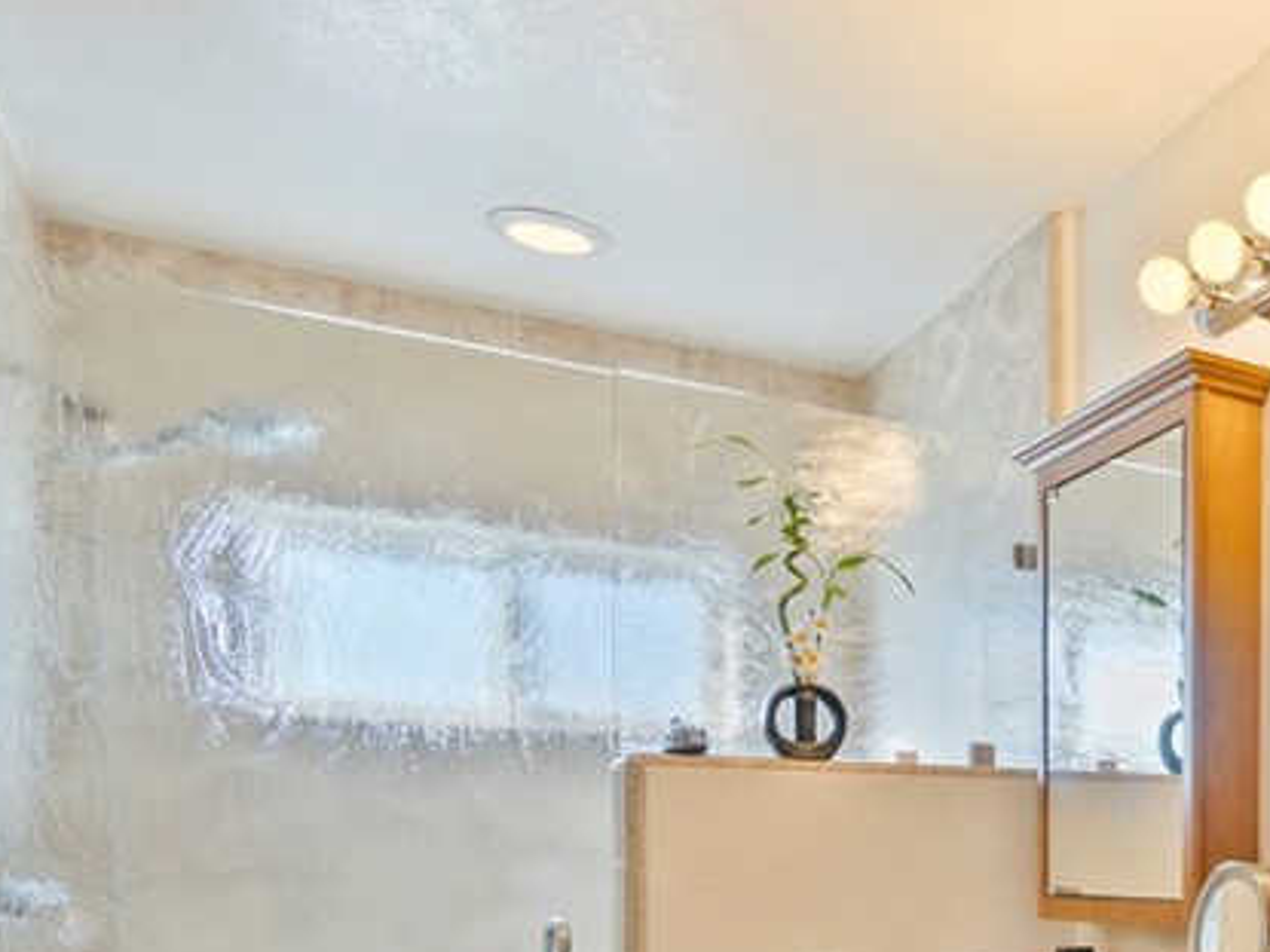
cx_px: 1454
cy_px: 889
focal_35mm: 38
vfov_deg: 35.1
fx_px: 1394
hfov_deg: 38.7
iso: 400
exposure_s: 1/4
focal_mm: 16
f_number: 7.1
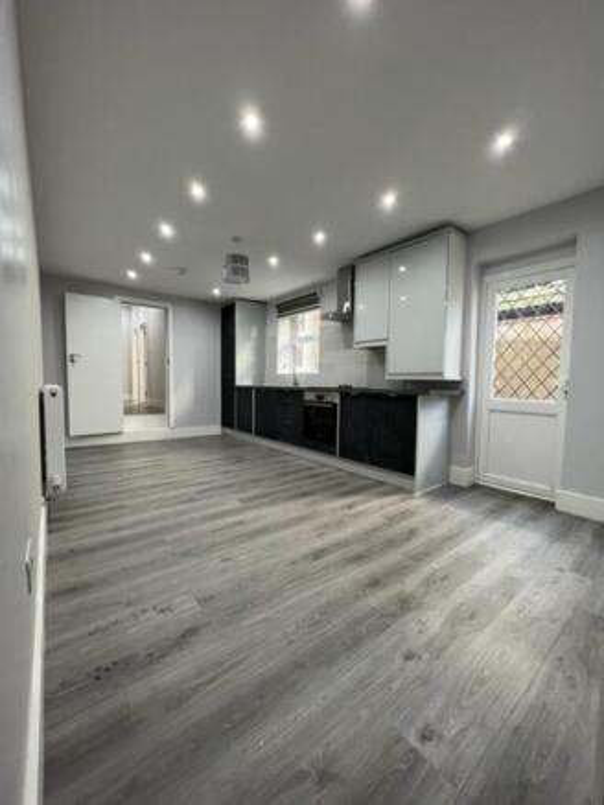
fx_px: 302
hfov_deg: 89.9
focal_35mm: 13
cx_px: 302
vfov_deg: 106.2
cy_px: 402
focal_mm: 1.57
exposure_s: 1/100
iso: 200
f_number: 1.8
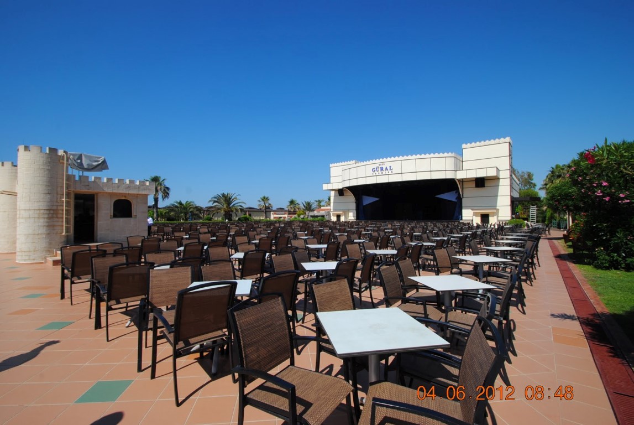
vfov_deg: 77.5
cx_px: 317
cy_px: 212
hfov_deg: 100.3
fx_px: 265
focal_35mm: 15
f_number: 9
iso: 100
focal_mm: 10
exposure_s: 1/320
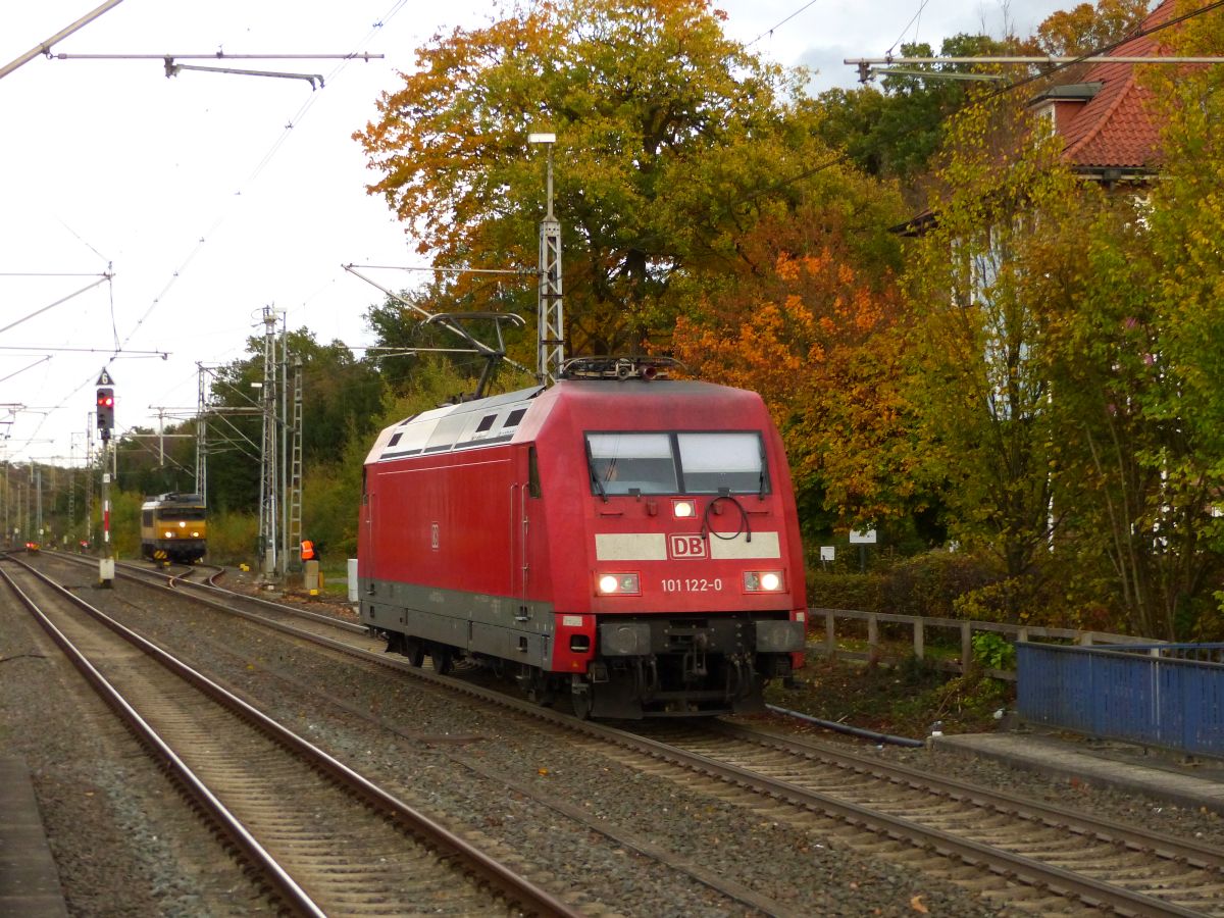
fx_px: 3041
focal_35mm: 86
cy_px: 459
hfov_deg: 22.8
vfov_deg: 17.2
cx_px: 612
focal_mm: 15.5
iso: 400
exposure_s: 1/400
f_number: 2.8
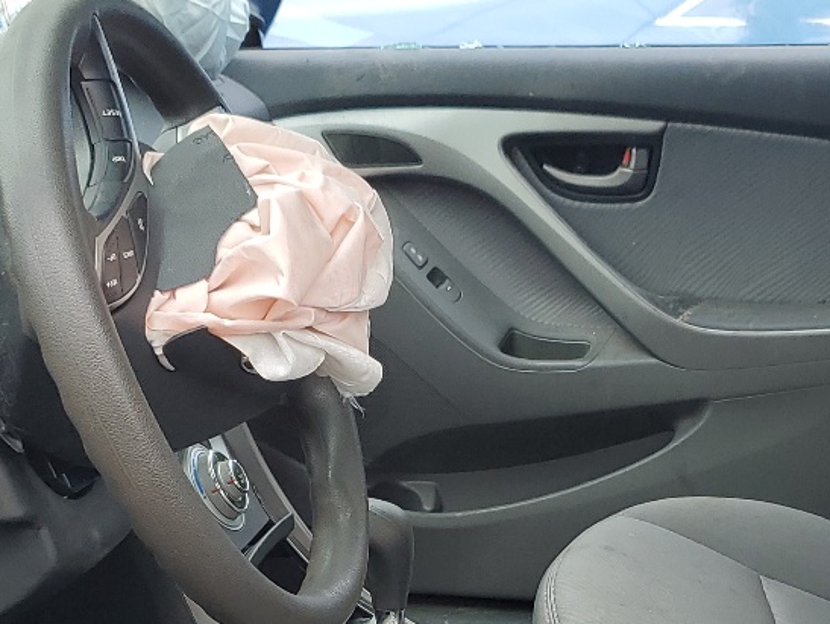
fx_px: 1823
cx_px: 577
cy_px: 729
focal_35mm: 76
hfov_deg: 25.5
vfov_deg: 18.5
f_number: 1.5
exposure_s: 1/500
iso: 50
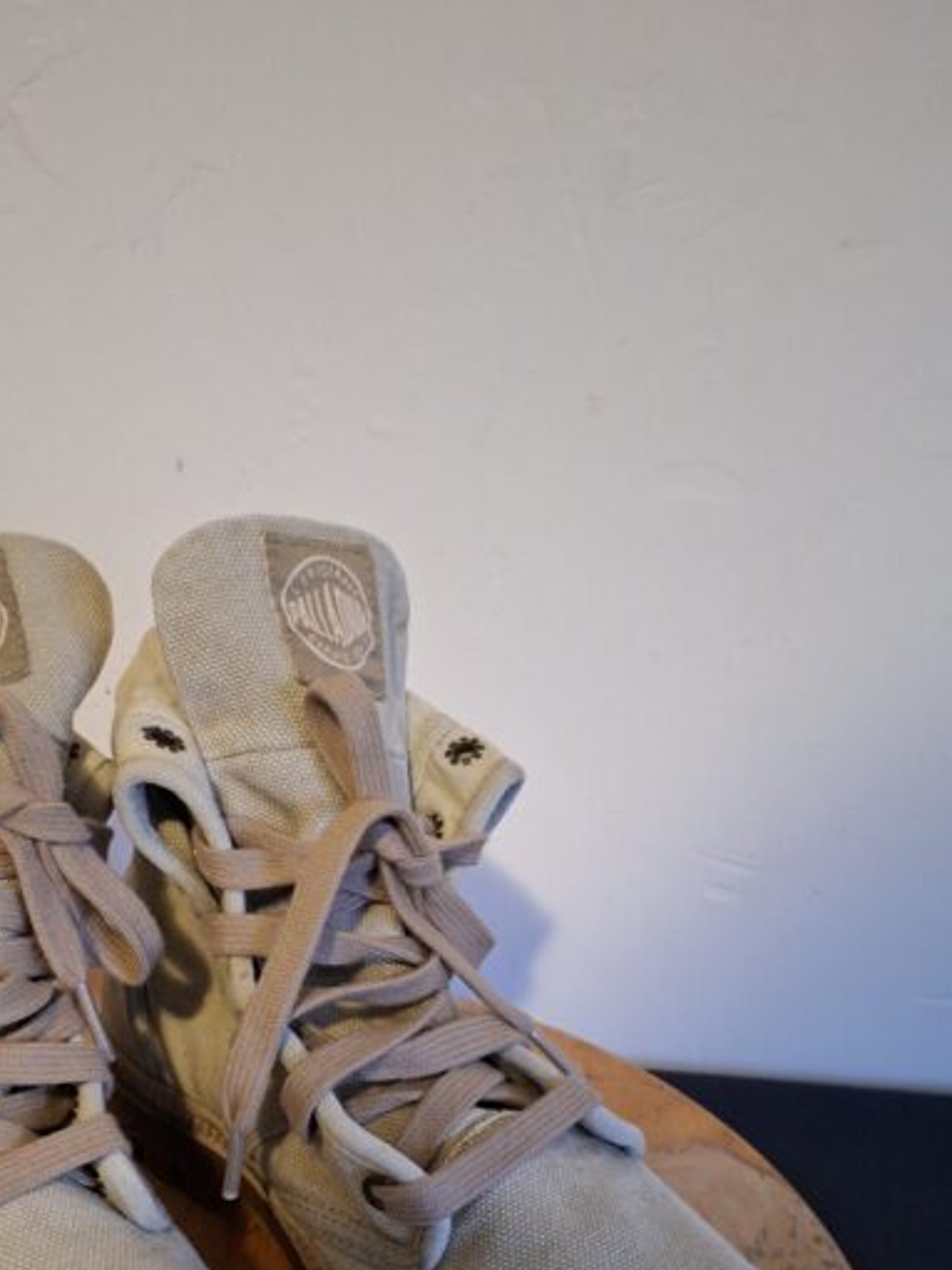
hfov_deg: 39.5
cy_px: 930
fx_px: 1321
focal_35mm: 36
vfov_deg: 49.6
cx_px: 395
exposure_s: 1/25
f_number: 1.8
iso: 1000
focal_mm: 5.54
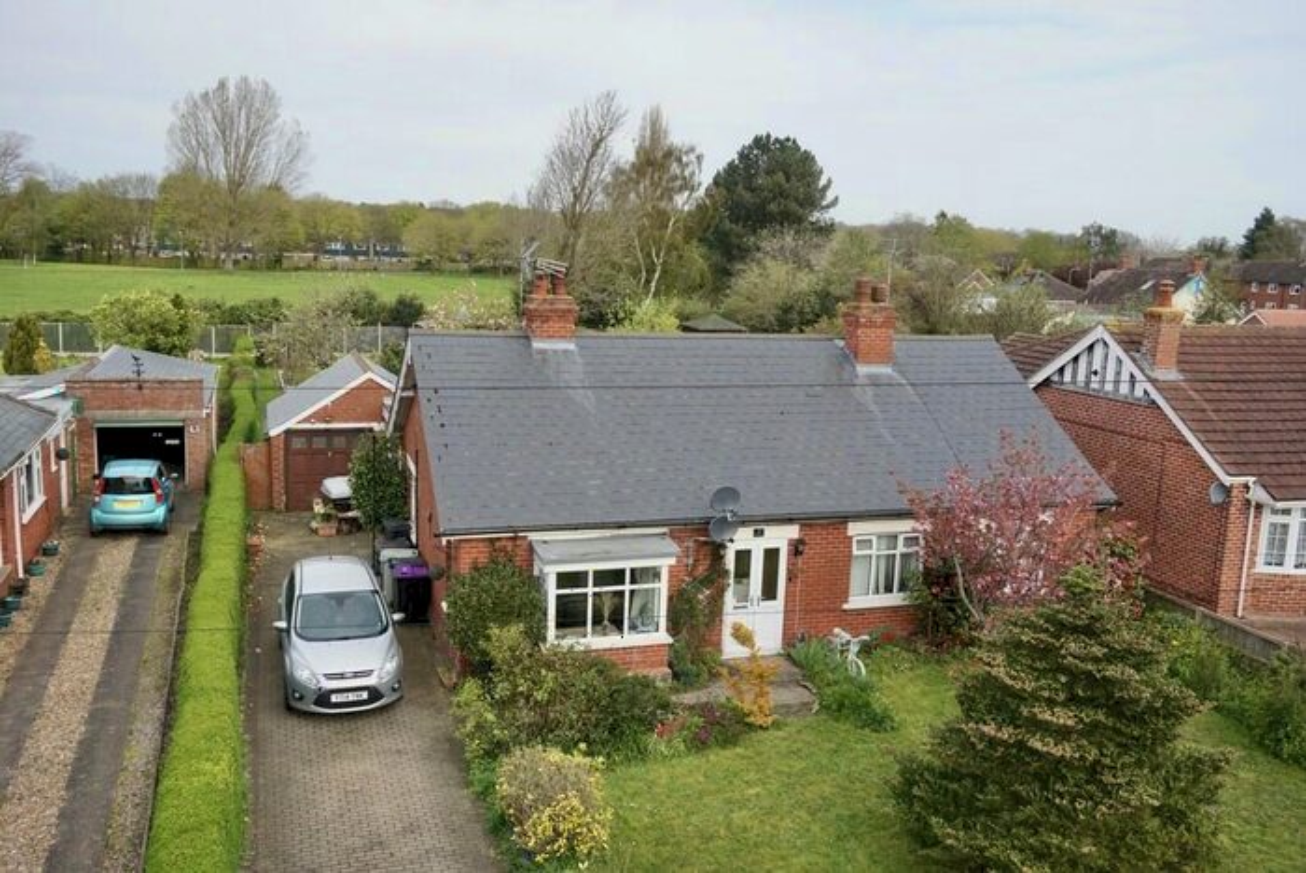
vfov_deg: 41.8
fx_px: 1144
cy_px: 436
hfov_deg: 59.5
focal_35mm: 32
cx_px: 653
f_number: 6.3
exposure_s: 1/640
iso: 320
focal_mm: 21
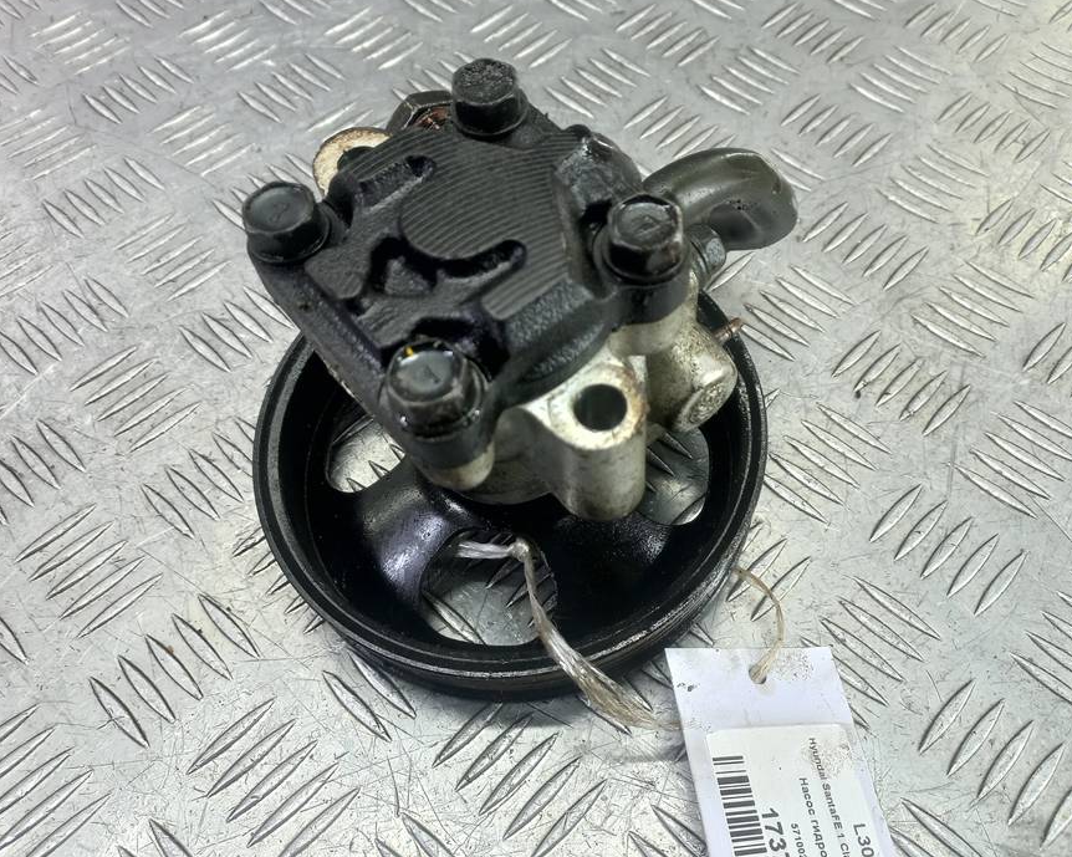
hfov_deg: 60.4
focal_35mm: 29
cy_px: 442
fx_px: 920
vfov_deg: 49.9
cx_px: 572
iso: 100
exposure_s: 1/50
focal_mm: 4.6
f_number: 1.8
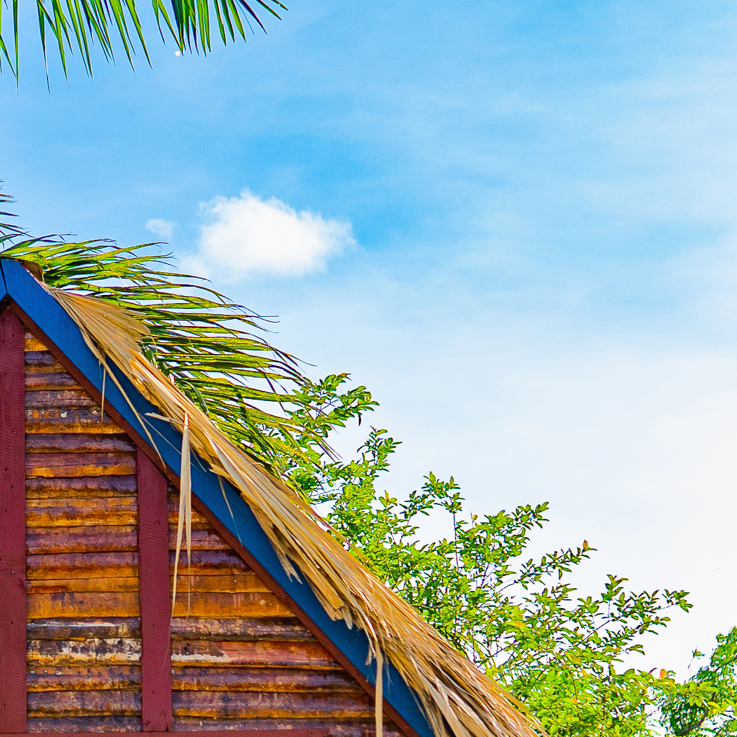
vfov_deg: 12.5
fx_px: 3348
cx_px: -124
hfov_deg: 12.3
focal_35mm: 139
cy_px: 494
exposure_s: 1/2500
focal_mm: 35
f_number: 2.5
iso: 200
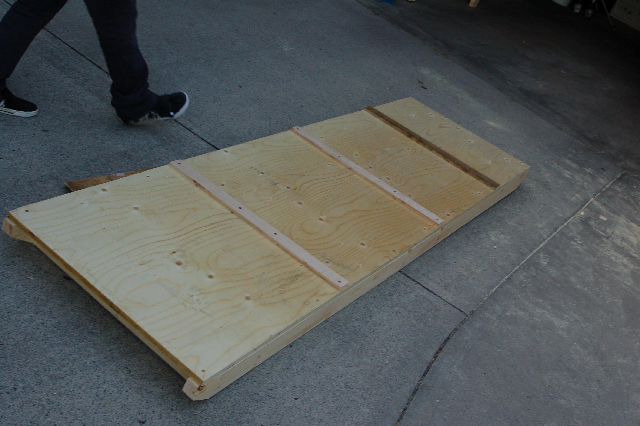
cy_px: 213
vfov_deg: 31.8
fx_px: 746
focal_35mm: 42
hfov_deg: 46.4
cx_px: 320
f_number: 6.3
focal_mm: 28
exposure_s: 1/60
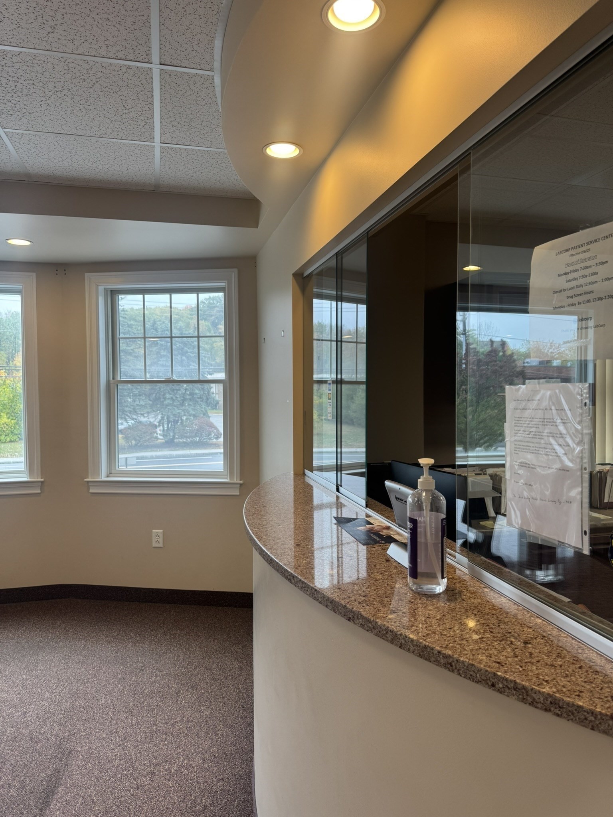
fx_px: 567
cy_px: 408
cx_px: 306
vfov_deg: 71.6
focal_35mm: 24
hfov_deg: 56.8
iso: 80
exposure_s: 1/120
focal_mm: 6.76
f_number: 1.78
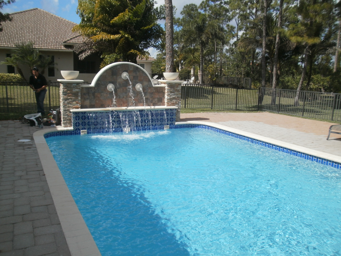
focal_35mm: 31
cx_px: 170
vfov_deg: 45.4
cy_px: 128
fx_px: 305
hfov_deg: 58.4
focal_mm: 5.45
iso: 100
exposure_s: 1/250
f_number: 8.5
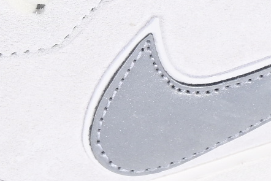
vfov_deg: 2.9
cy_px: -161
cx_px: -28
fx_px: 3554
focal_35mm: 472
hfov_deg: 4.4
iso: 160
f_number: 7.1
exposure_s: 1/80
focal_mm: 50
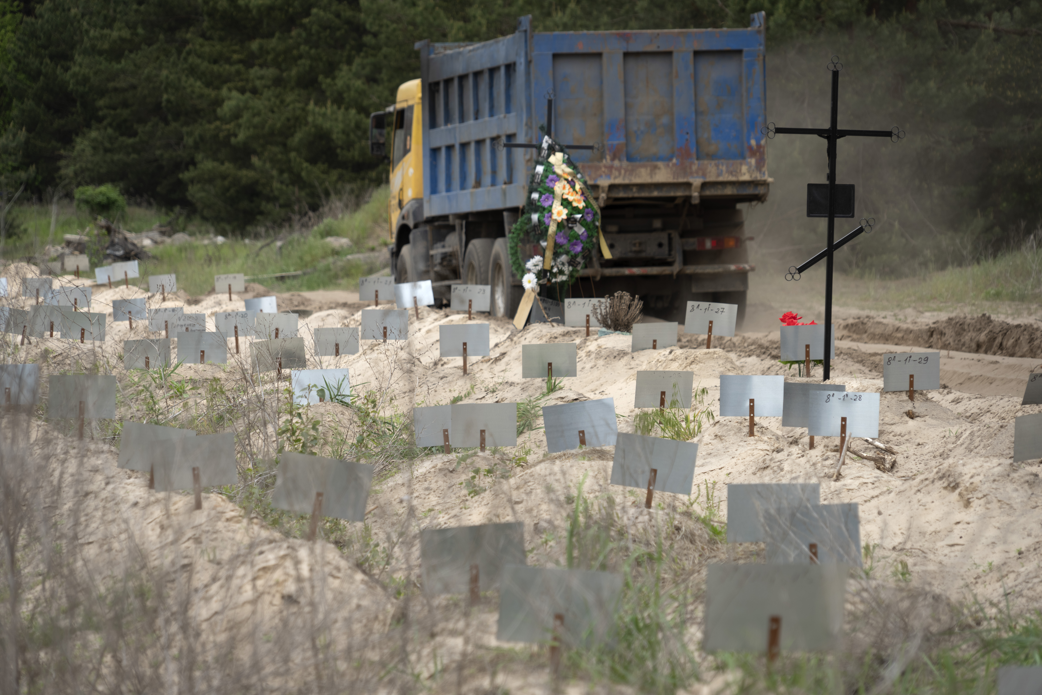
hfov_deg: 11.5
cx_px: 520
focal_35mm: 179
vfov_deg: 7.7
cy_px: 347
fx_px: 5181
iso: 125
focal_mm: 178
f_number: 7.1
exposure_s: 1/200
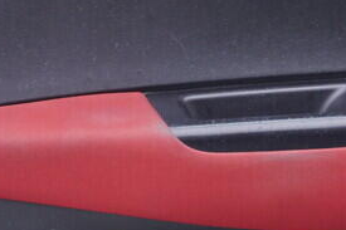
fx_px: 1287
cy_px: 145
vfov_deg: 10.2
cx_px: 349
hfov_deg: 15.0
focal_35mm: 134
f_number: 2.8
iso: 125
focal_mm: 24
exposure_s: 1/40
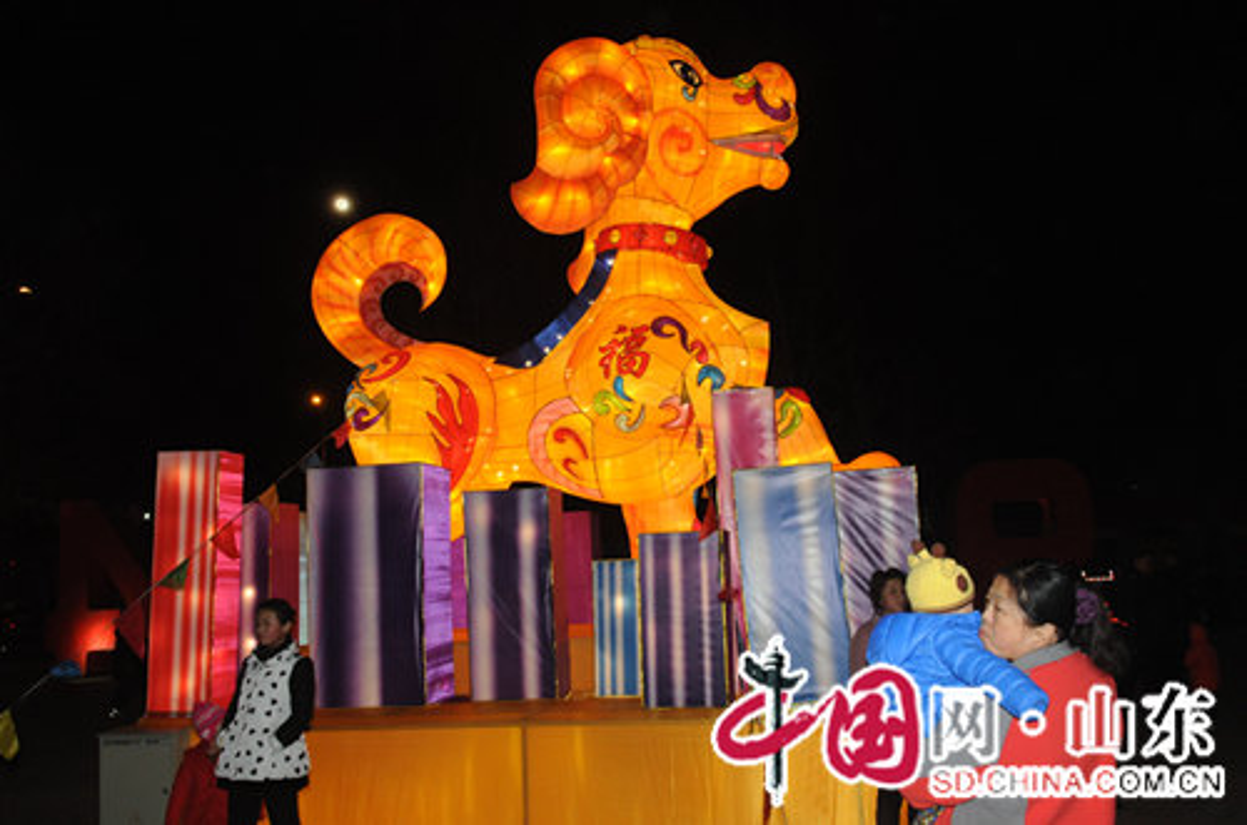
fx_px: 1141
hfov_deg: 57.3
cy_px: 412
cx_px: 624
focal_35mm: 33
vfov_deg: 39.8
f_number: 8
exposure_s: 1/60
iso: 1250
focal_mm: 22
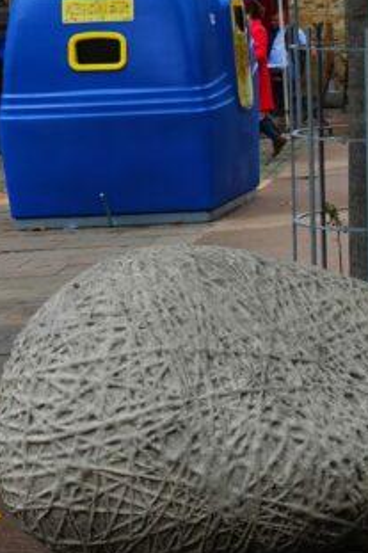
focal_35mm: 112
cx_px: 600
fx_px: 1719
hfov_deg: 11.6
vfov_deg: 18.2
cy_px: 164
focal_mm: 12.51
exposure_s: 1/200
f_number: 4
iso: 125
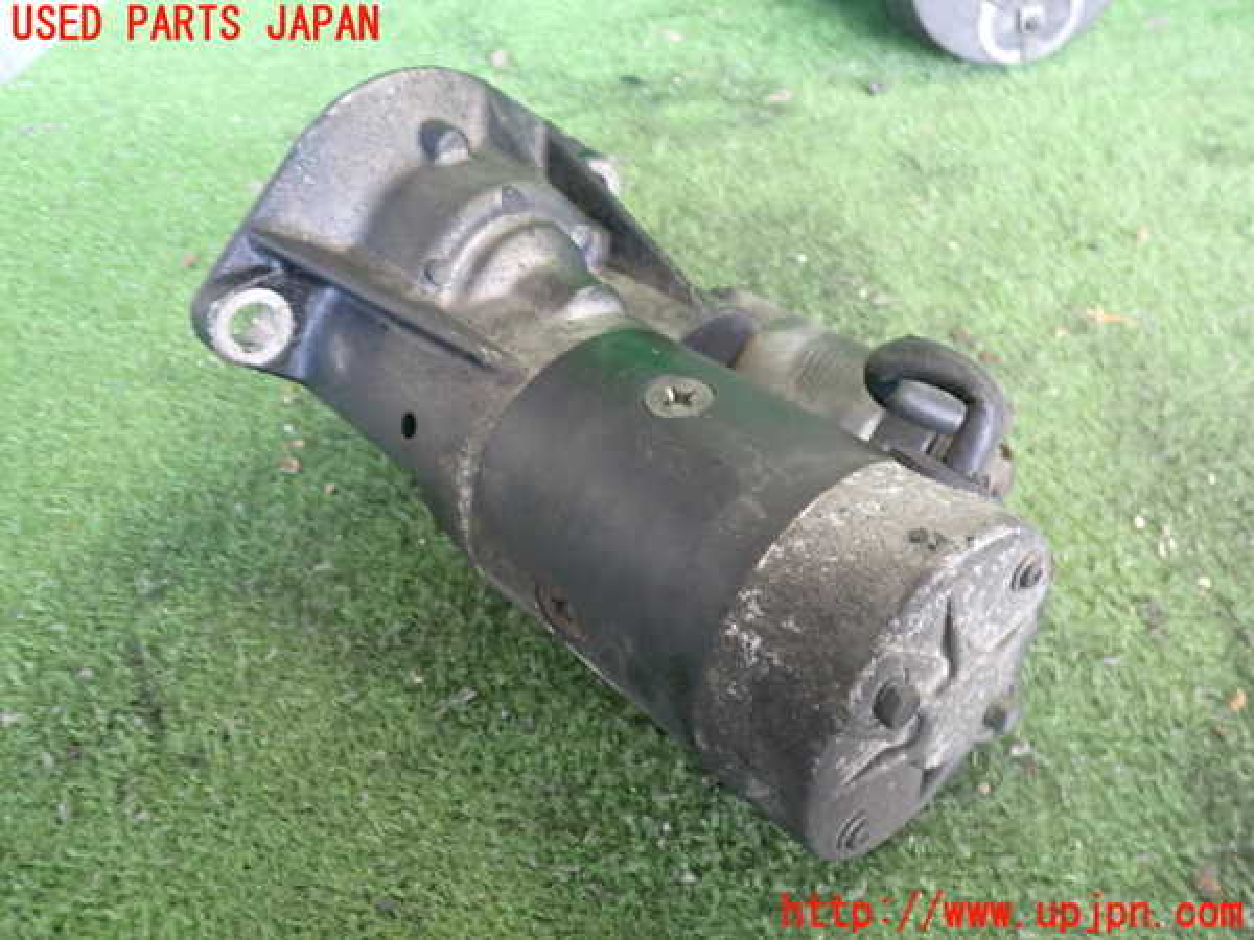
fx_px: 1087
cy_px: 470
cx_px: 627
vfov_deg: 46.8
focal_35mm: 30
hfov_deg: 60.0
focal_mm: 5.4
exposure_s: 1/30
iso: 500
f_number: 2.3
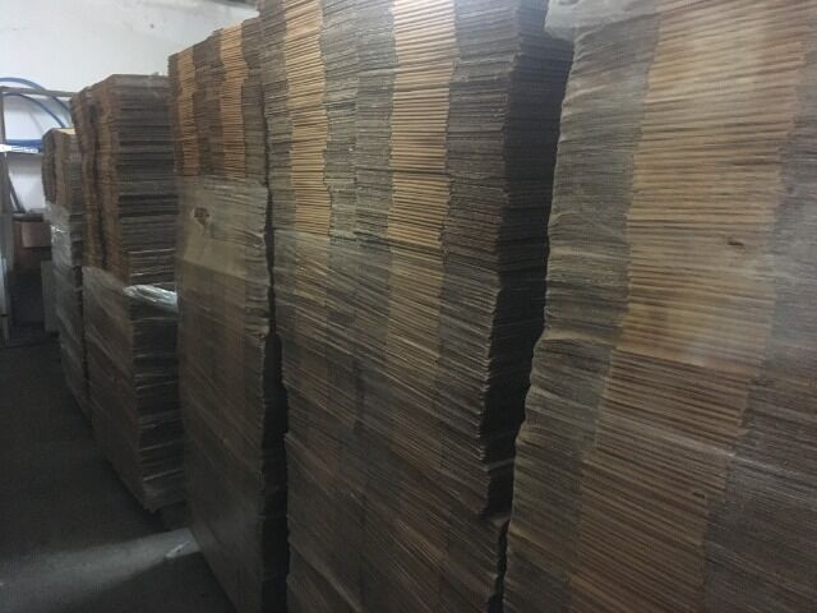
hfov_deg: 61.7
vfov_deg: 48.2
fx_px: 684
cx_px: 408
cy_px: 306
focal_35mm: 29
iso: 500
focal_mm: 4.15
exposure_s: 1/17
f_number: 2.2
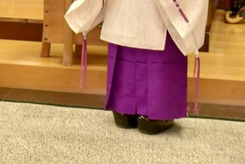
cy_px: -70
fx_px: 1035
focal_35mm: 152
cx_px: -126
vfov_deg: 8.9
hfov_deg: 12.8
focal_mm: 45
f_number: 5.6
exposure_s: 1/80
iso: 4000
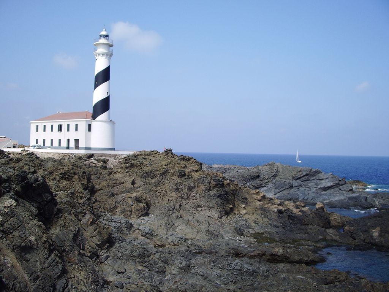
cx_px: 194
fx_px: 393
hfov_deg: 52.6
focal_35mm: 35
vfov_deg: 40.7
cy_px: 146
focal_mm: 5.8
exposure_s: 1/400
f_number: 4.3
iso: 50
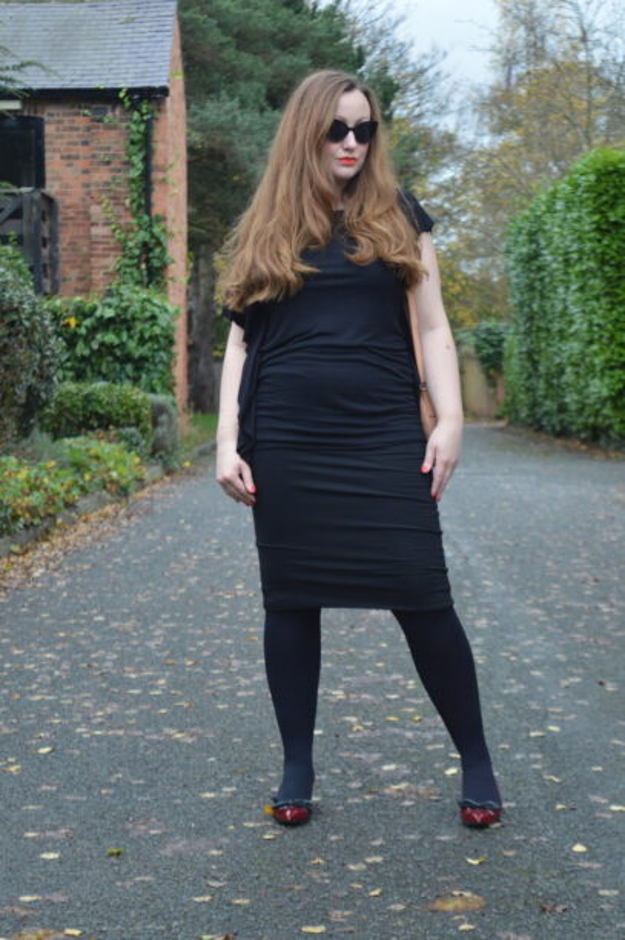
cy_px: 470
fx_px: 2152
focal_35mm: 82
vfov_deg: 24.6
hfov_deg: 16.5
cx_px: 312
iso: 800
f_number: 5.6
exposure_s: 1/250
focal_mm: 55
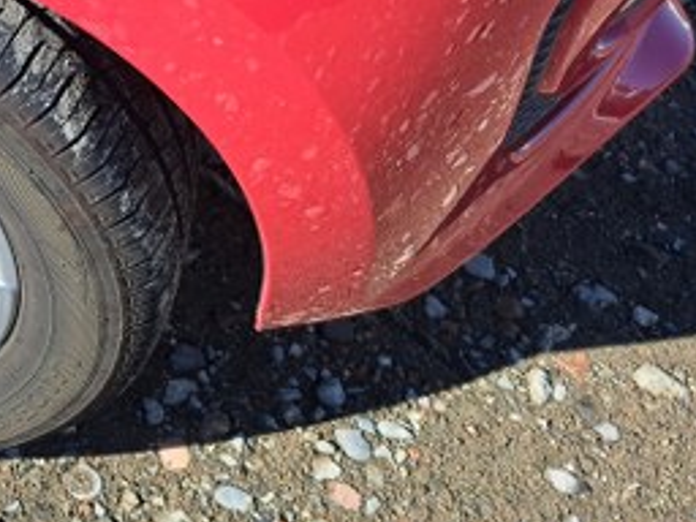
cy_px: -57
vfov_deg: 18.8
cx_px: -364
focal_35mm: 75
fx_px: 1508
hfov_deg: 21.5
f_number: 1.8
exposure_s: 1/714
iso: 50
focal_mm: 5.23
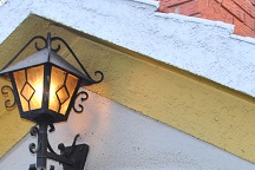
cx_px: 123
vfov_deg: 13.2
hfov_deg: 21.0
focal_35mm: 97
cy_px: 270
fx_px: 687
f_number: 3.5
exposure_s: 1/80
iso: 200
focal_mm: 18
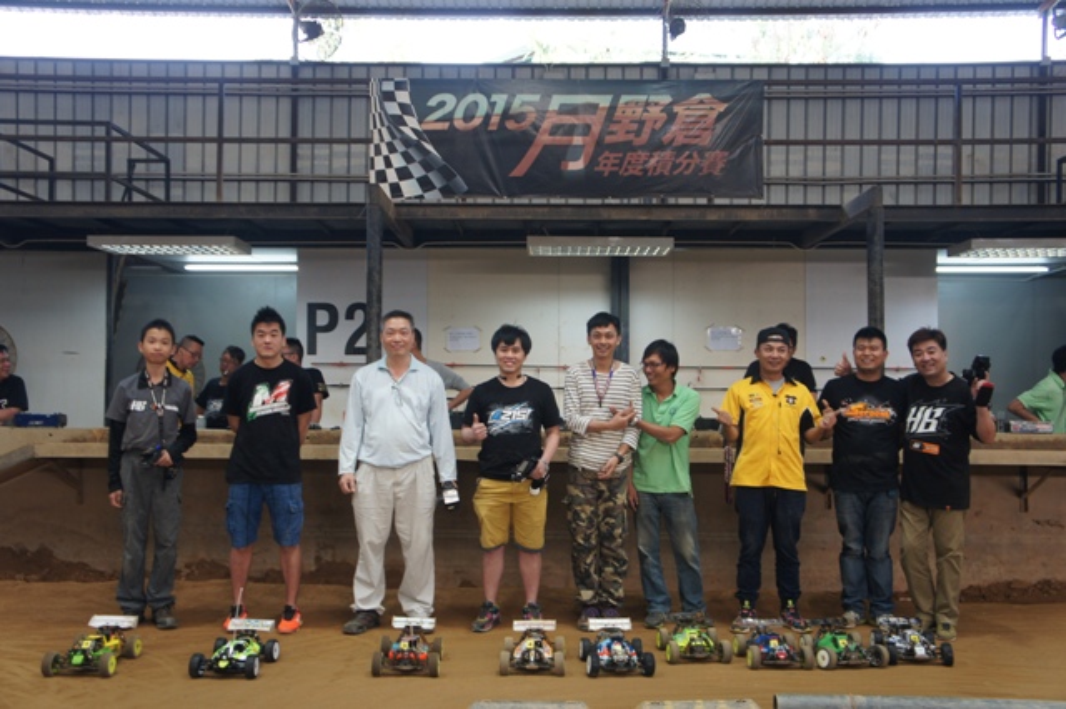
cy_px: 354
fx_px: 1154
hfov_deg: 49.6
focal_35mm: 39
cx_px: 533
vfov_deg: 34.2
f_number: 4
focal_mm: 26
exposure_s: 1/40
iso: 250
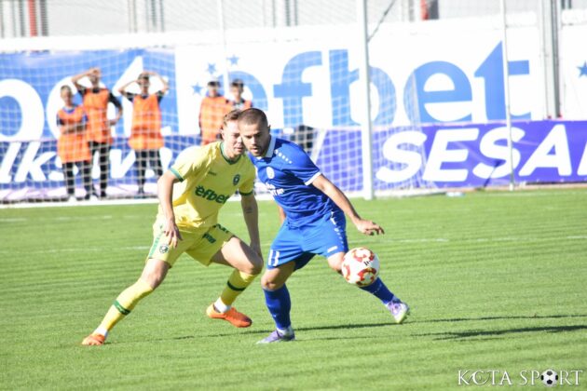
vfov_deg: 3.1
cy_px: 196
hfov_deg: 4.6
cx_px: 294
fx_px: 7337
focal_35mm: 450
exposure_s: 1/800
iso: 400
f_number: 5.6
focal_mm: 300
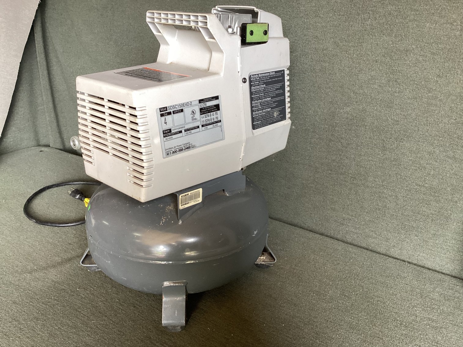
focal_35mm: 31
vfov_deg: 45.4
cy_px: 174
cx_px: 232
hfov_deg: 58.3
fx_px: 415
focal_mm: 3.3
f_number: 2.4
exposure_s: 1/50
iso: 125
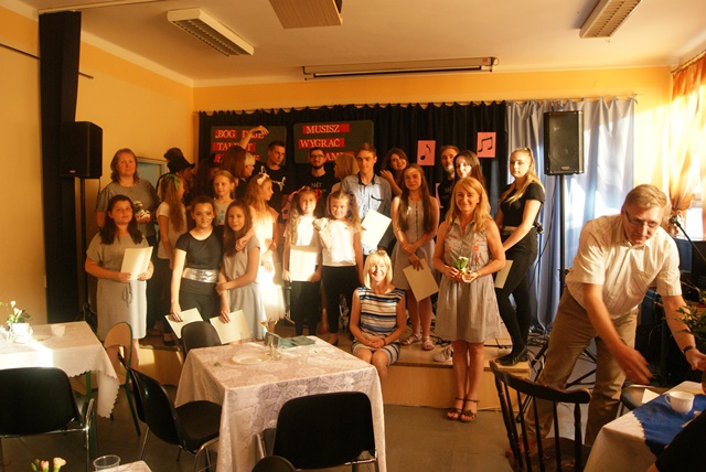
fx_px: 530
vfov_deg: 48.0
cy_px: 236
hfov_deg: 67.3
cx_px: 353
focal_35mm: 27
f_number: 5.6
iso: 400
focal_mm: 18
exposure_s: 1/60
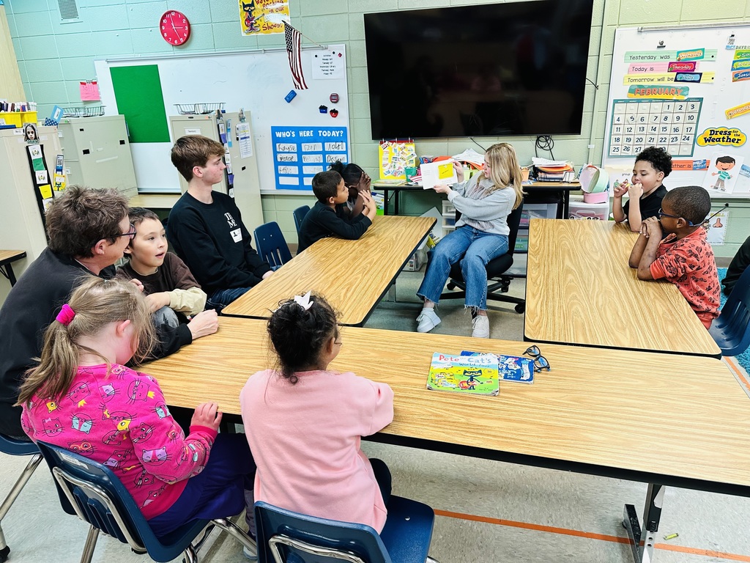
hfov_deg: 71.6
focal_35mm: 24
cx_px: 375
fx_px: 520
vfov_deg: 56.8
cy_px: 282
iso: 200
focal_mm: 6.86
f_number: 1.78
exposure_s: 1/61
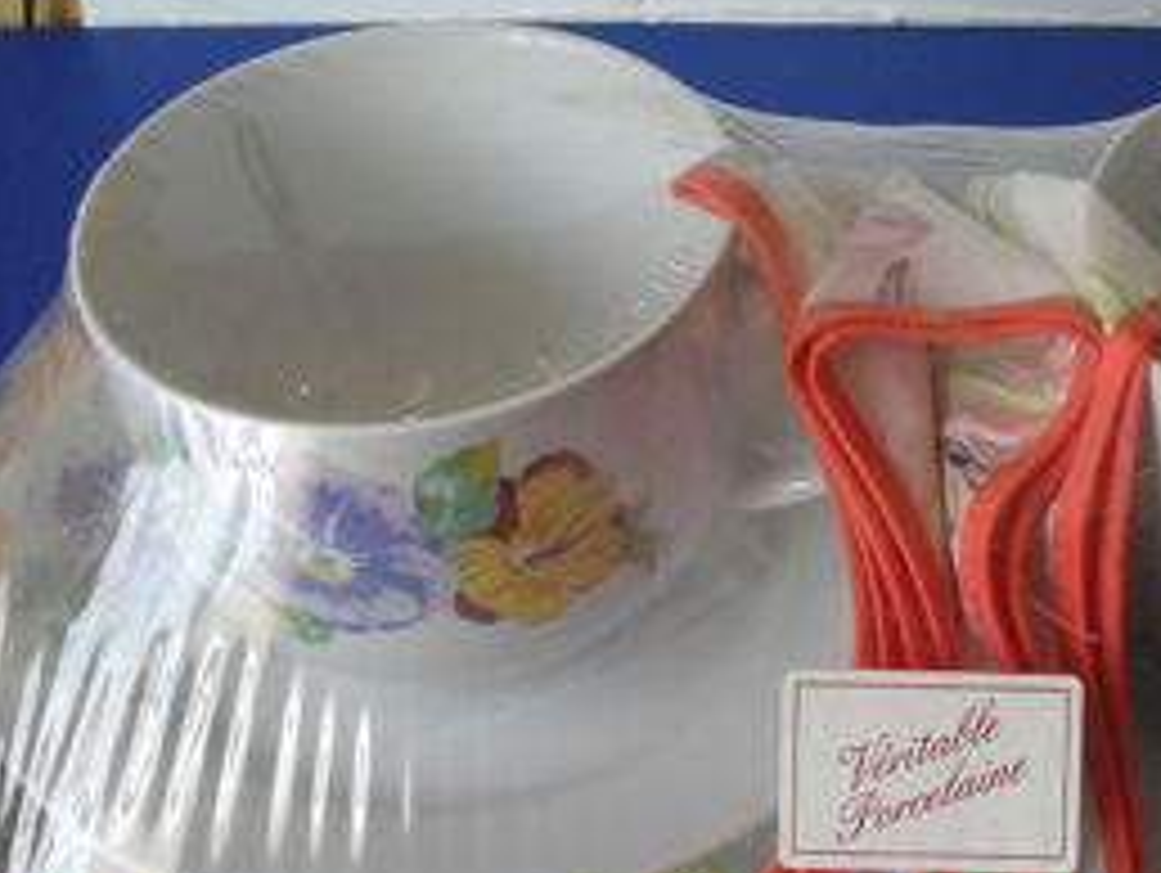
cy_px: 670
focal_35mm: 65
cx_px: 927
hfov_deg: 29.1
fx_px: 2182
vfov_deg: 22.4
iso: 200
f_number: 3.2
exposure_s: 1/30
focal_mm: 6.3
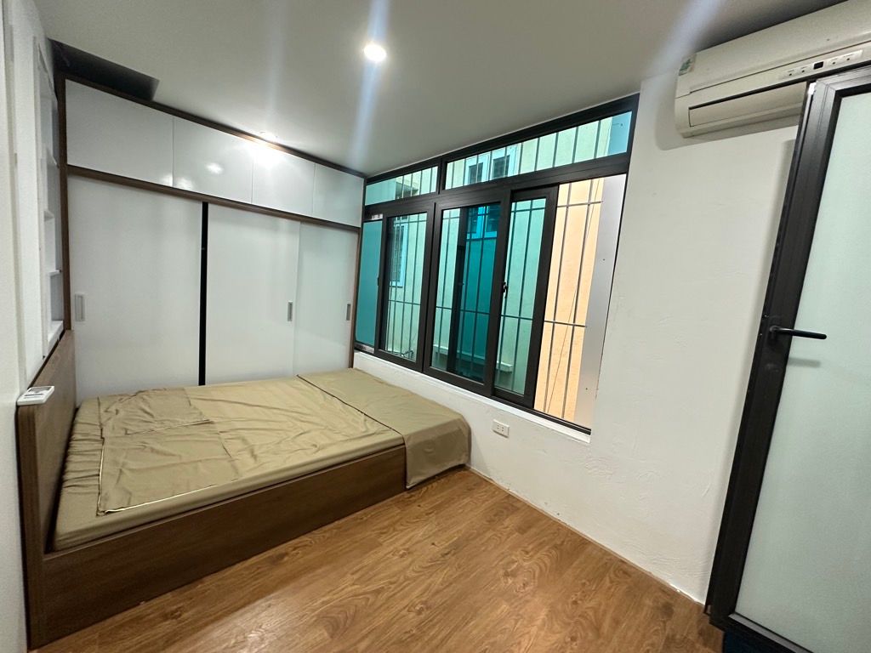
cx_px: 436
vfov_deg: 85.7
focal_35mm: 14
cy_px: 326
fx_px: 352
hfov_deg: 102.1
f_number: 2.2
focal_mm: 2.22
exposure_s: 1/50
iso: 320
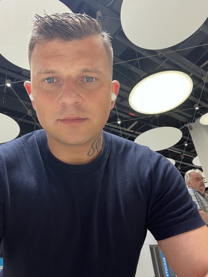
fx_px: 240
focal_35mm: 30
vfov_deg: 60.0
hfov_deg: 46.8
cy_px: 138
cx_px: 104
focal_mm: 2.71
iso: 125
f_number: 2.2
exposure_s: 1/50
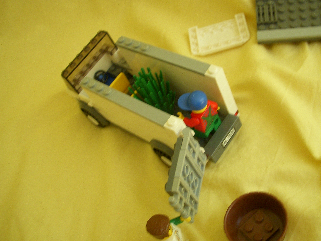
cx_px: 174
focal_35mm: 43
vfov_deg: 33.6
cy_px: 114
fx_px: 399
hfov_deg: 43.8
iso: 200
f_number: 3.3
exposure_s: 1/15
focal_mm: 6.3
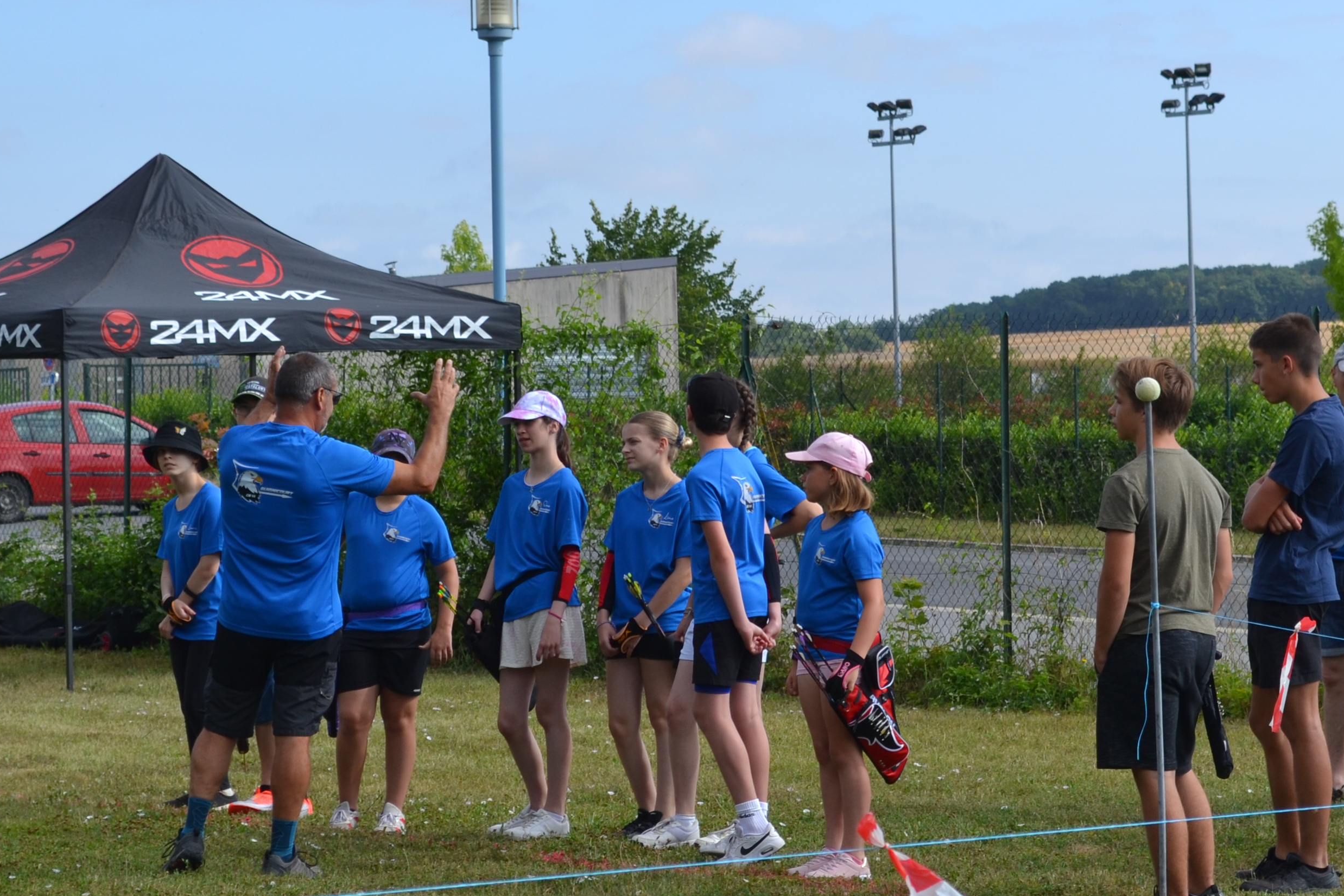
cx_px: 897
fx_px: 5003
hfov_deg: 15.3
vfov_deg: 10.2
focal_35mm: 134
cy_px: 424
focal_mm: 48
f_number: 8
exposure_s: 1/250
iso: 100
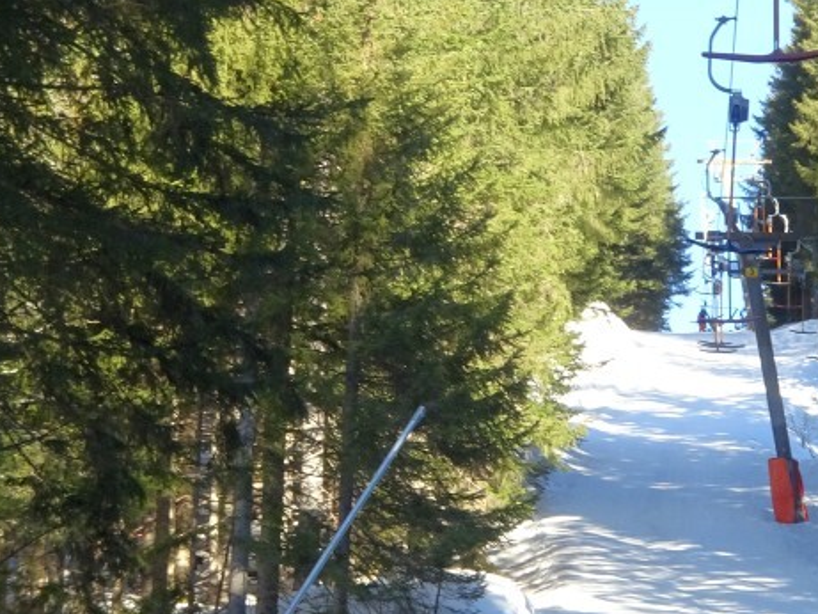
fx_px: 4727
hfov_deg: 9.9
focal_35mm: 200
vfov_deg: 7.4
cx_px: 612
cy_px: 220
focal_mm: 15.45
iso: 125
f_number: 5
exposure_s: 1/100
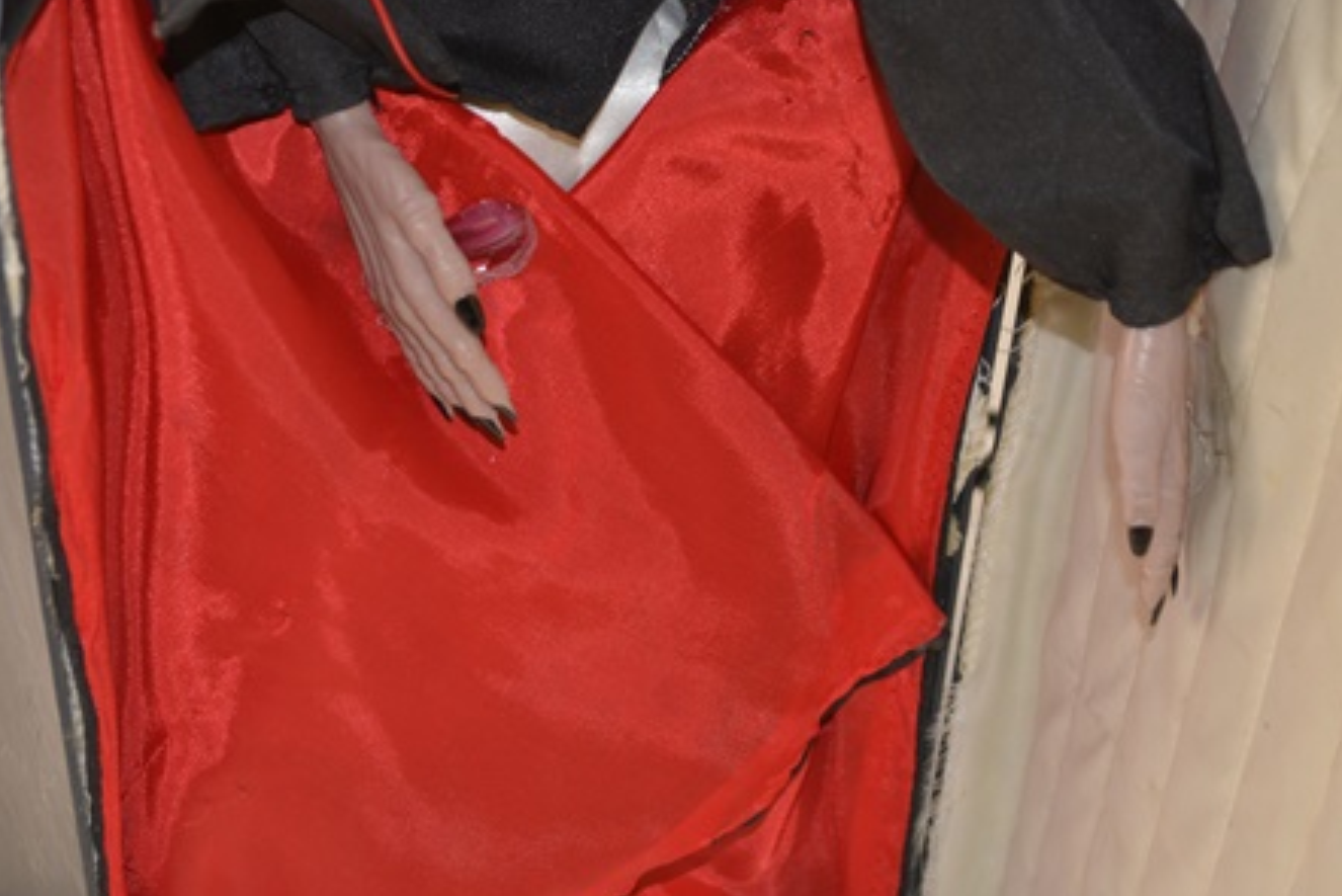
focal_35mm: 92
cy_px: 352
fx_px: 3419
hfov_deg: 22.2
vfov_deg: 14.9
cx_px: 516
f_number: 5.3
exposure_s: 1/80
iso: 400
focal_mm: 45
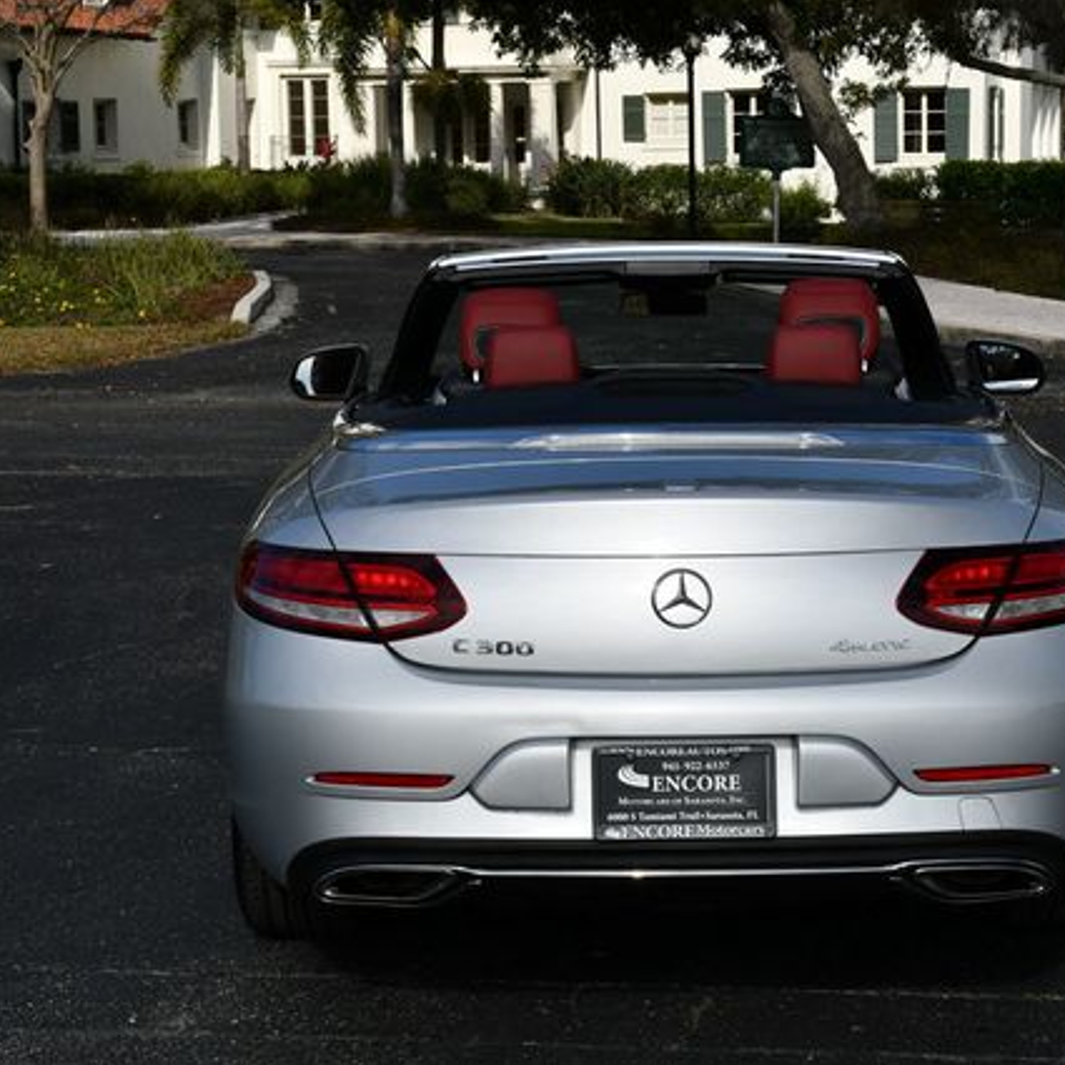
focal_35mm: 82
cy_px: 534
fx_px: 2854
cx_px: 659
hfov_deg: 21.1
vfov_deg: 21.1
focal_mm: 32
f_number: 10
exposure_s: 1/400
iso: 100
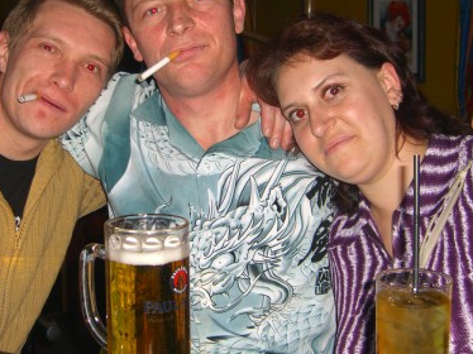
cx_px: 182
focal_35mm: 61
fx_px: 833
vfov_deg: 24.0
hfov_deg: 31.6
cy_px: 152
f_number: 2.8
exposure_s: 1/60
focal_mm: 7.9
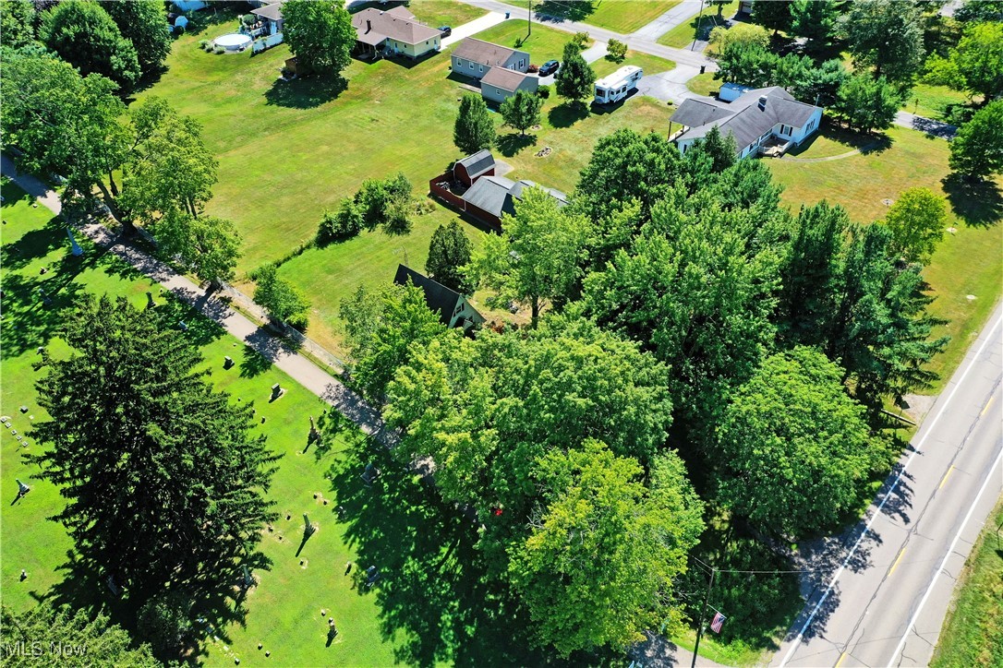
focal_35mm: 28
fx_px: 780
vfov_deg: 46.4
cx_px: 502
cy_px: 334
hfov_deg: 65.5
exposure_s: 1/320
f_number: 5.6
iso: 100
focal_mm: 10.26
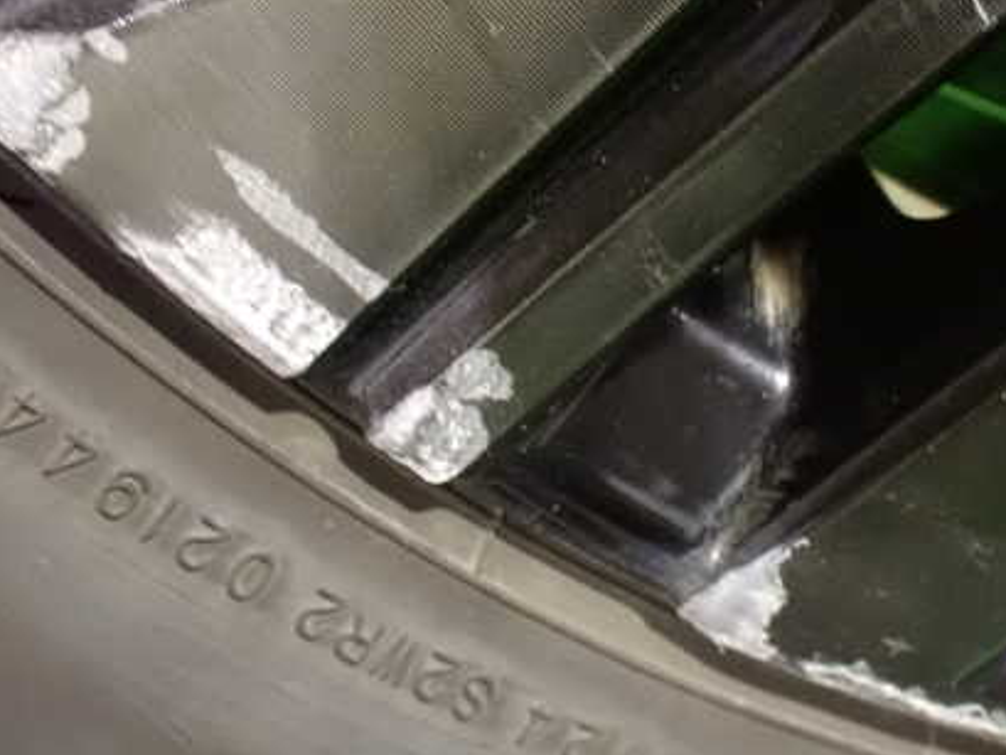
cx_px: 615
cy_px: 310
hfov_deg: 42.7
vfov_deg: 32.8
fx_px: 1279
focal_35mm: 44
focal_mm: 5.4
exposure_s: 1/25
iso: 1600
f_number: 2.3
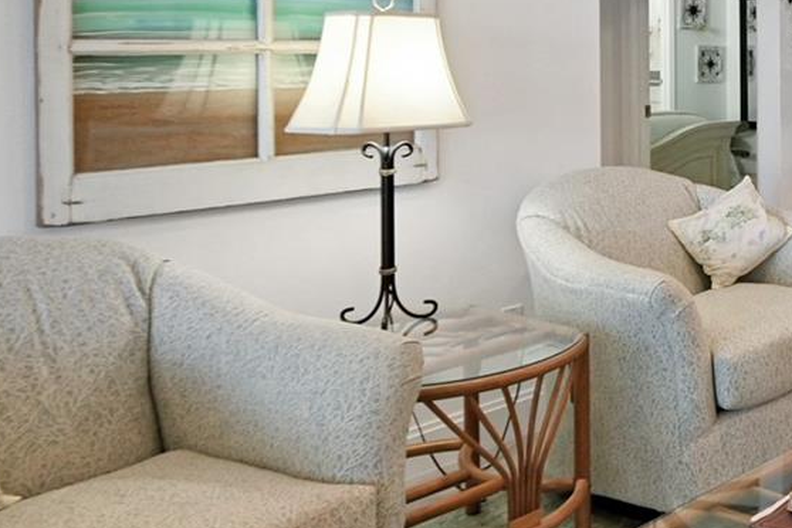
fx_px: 946
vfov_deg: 30.0
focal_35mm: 43
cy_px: 67
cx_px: 935
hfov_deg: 36.1
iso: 1000
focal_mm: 10
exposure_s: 1/125
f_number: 5.6
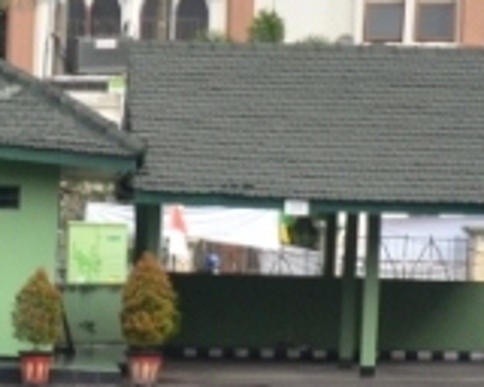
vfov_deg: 8.1
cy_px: 414
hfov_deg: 9.6
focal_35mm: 189
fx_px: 2707
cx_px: -430
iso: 800
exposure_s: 1/320
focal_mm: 21
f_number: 9
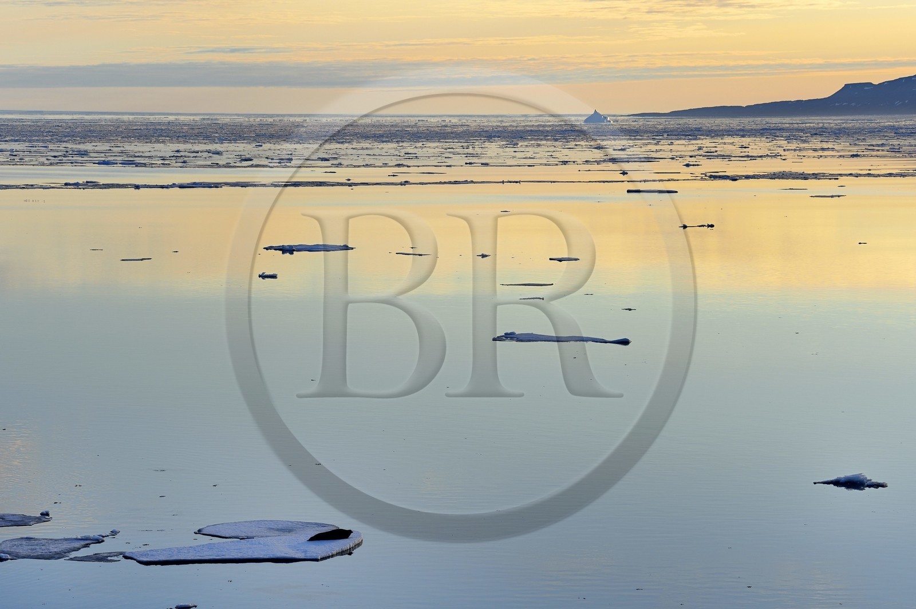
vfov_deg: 11.4
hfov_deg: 17.1
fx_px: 3051
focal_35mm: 120
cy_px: 304
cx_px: 458
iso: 200
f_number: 10
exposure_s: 1/500
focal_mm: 120
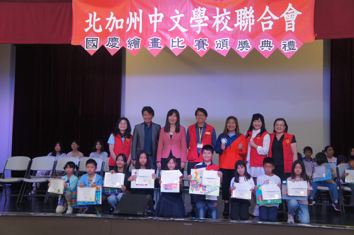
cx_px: 177
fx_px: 427
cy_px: 118
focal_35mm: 44
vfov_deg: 30.8
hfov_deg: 45.0
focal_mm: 29
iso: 200
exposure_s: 1/50
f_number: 4
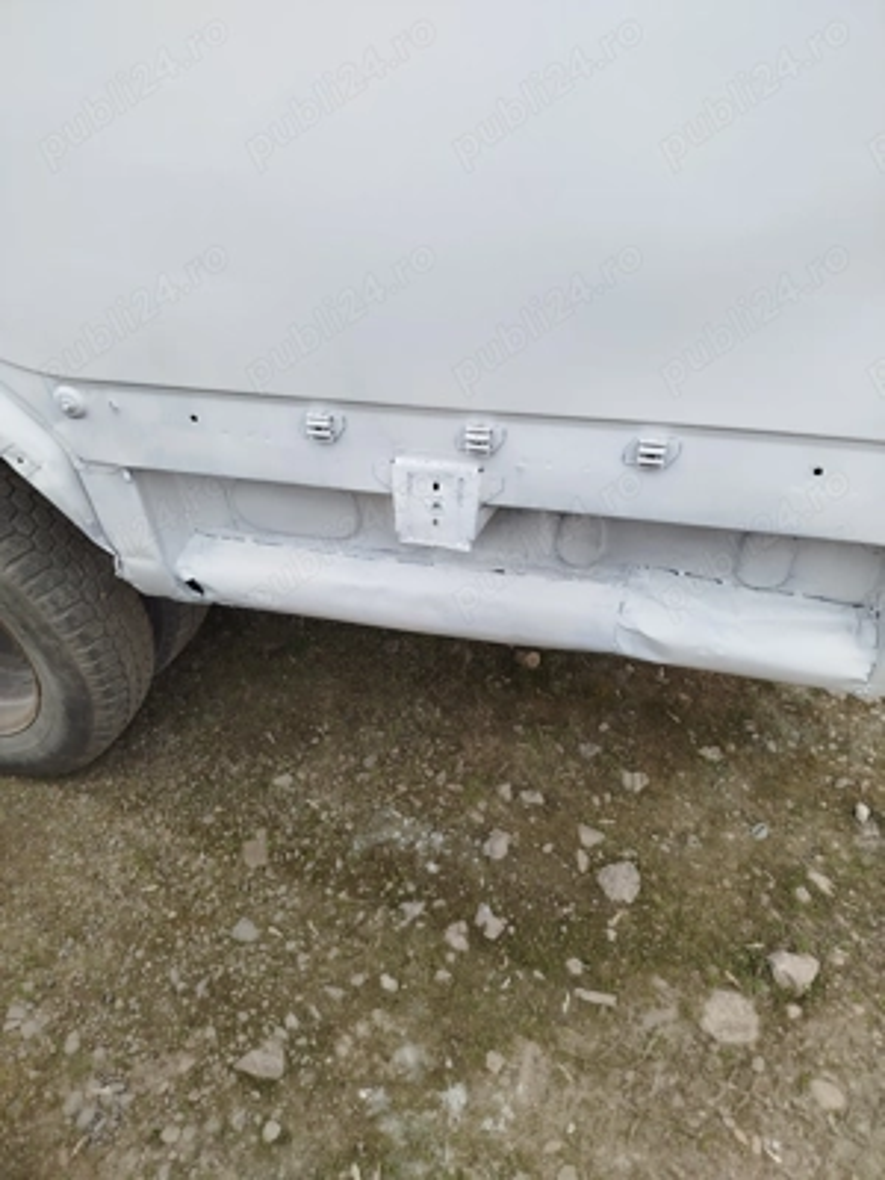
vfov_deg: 71.6
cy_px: 590
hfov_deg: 56.8
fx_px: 818
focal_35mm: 24
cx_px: 442
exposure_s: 1/298
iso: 50
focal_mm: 5.31
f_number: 1.7
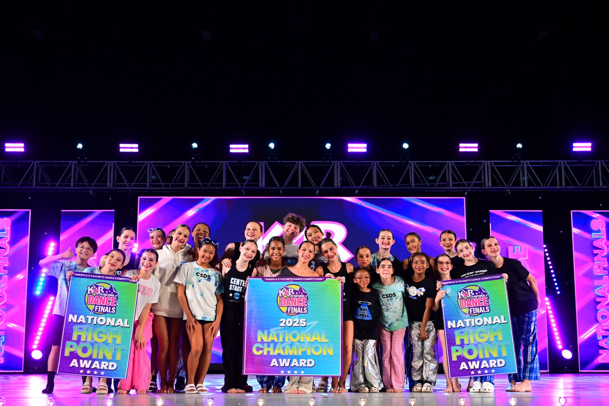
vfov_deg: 28.6
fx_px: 795
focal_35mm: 47
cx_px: 304
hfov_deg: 41.9
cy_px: 203
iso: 3200
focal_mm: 47
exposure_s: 1/500
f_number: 4
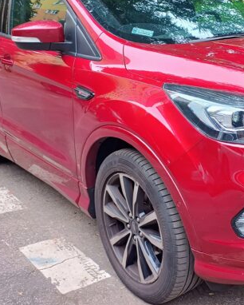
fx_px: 442
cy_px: 114
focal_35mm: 49
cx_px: 209
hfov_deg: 29.8
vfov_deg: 37.8
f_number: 1.4
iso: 102
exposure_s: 1/129
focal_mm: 5.89
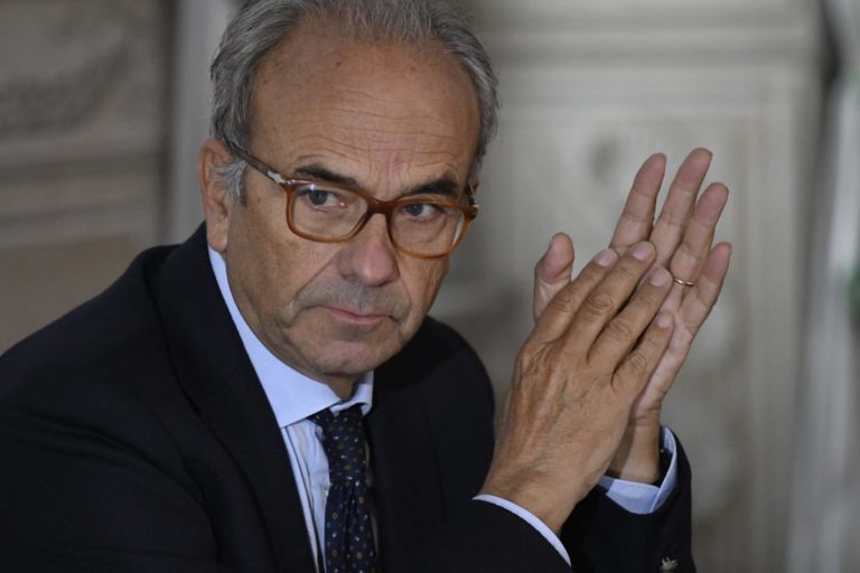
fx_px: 6270
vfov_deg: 5.2
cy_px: 286
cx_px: 430
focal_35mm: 262
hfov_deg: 7.8
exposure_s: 1/160
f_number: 4
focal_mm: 175
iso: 6400
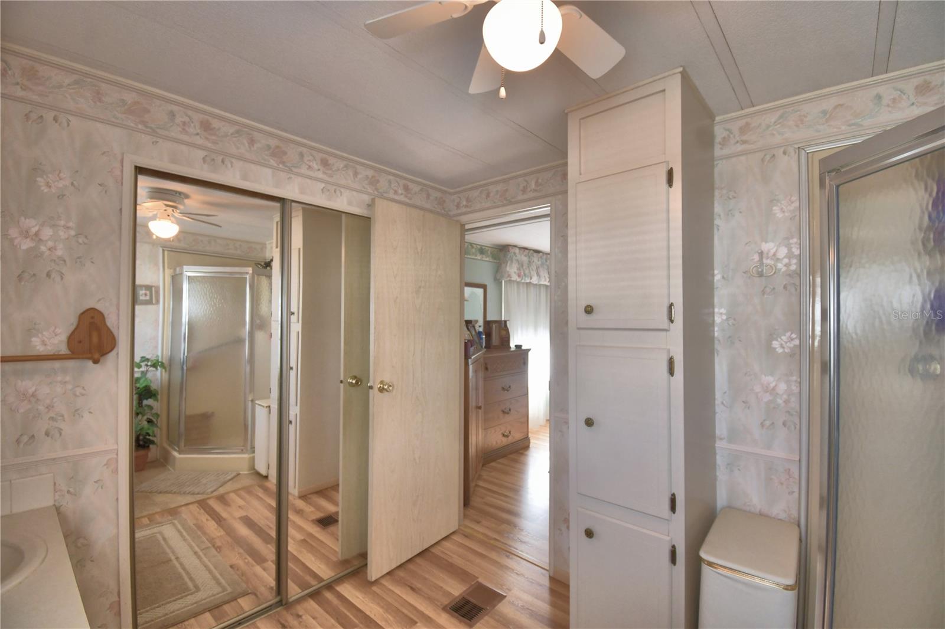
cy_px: 314
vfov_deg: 77.3
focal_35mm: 15
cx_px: 472
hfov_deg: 100.4
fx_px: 394
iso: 450
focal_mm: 10
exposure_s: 1/30
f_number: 4.5
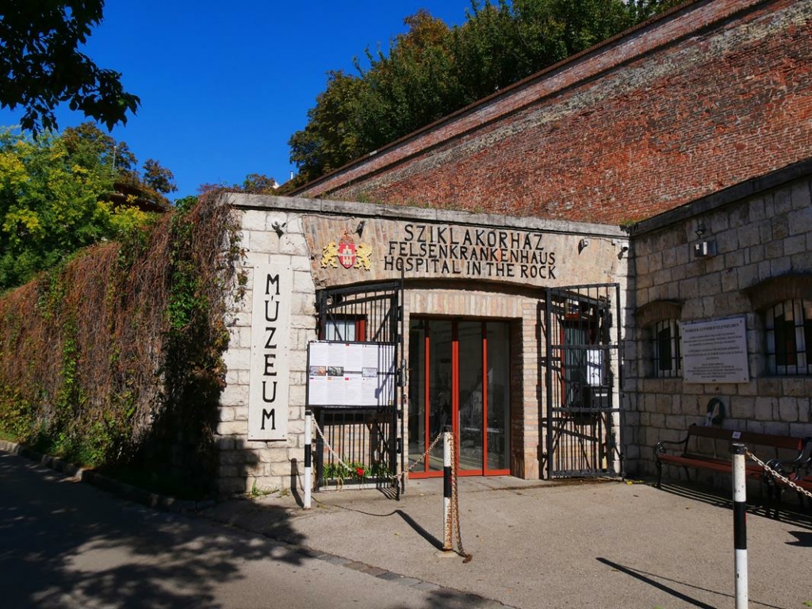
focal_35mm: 28
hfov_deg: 63.4
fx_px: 657
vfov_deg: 49.7
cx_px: 406
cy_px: 304
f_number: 9
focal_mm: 14
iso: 200
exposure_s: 1/640
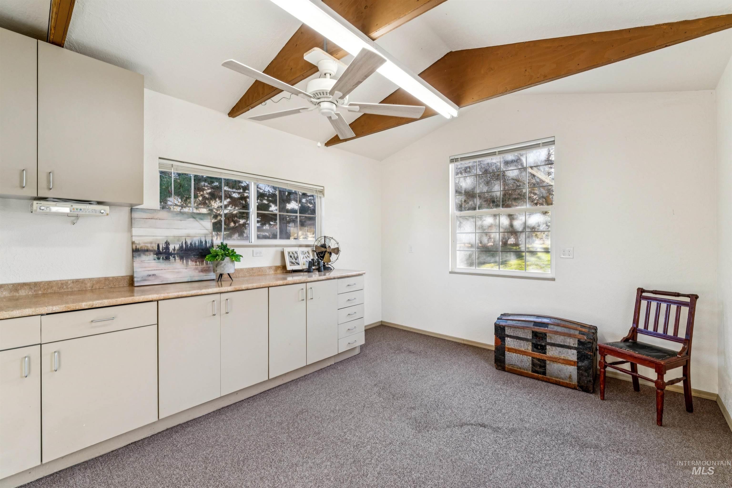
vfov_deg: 75.9
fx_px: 313
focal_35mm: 15
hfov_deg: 98.9
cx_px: 366
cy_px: 244
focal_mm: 15.4
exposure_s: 1/13
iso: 400
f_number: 13
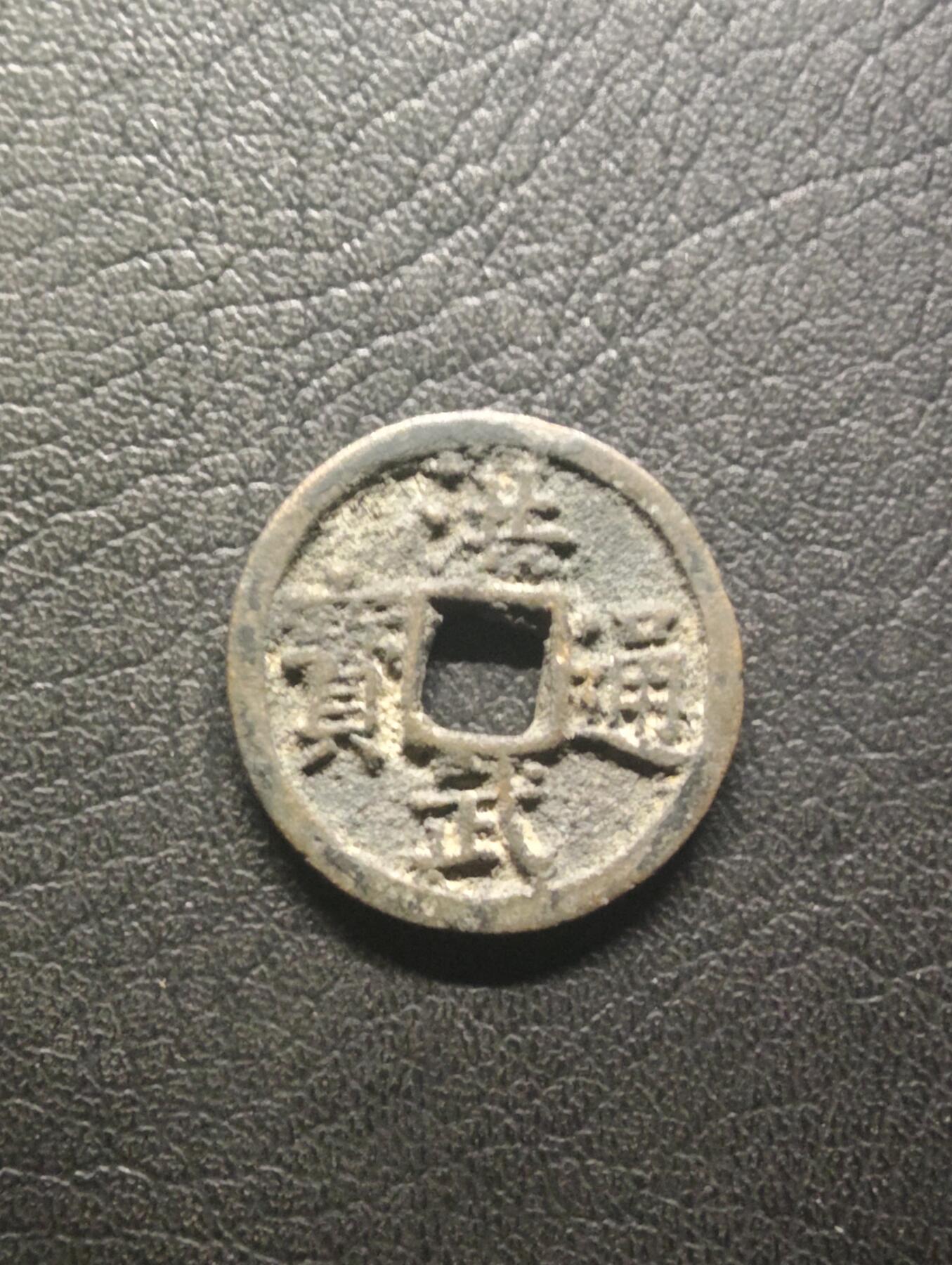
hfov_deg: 29.2
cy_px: 632
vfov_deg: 38.1
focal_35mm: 50
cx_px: 476
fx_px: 1829
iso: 1600
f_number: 2.2
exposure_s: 1/16.7
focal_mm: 3.42
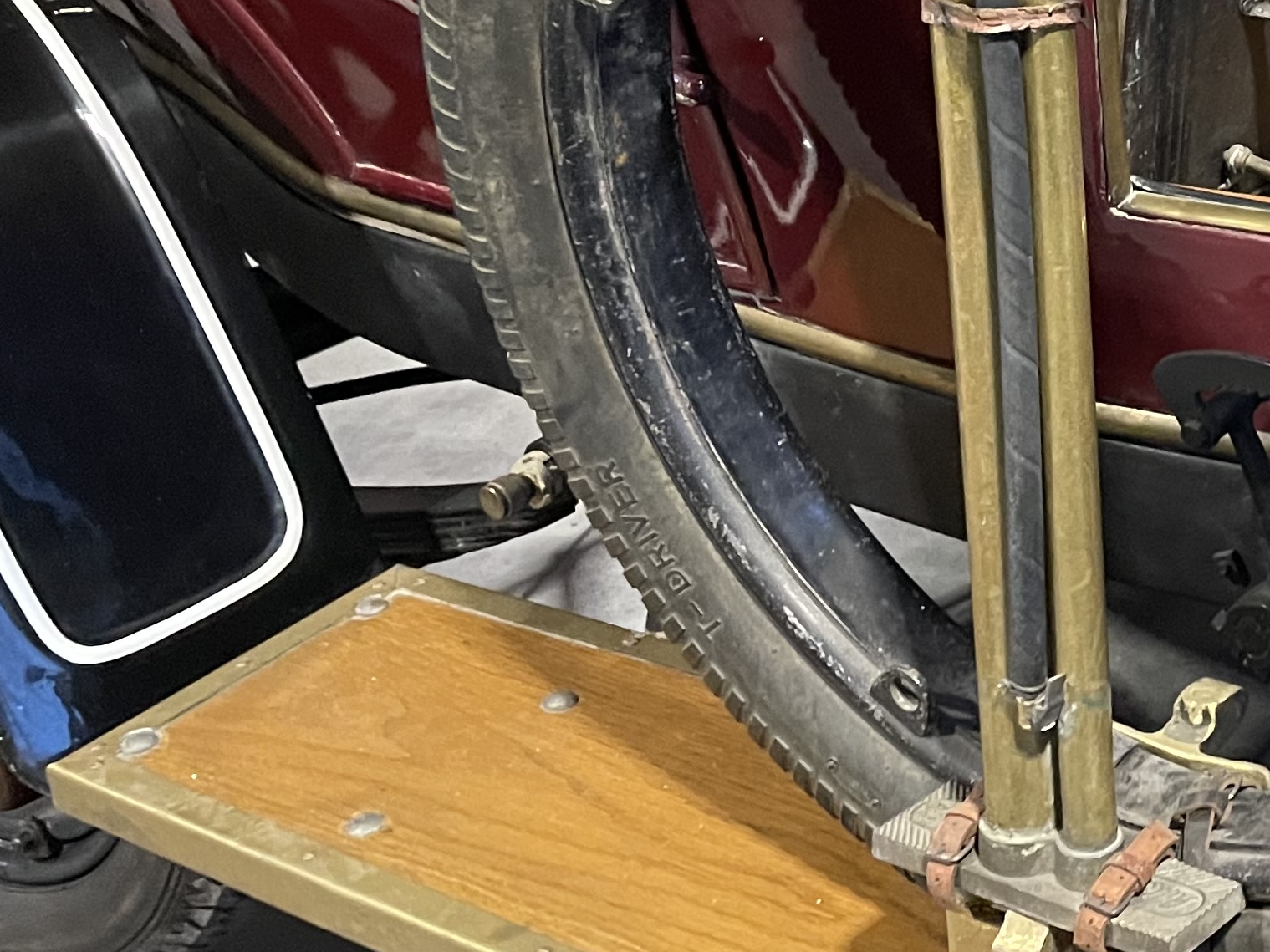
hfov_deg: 24.9
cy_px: 106
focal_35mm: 69
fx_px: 2531
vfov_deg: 20.9
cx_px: 1596
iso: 640
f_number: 1.6
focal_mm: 4.2
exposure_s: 1/33
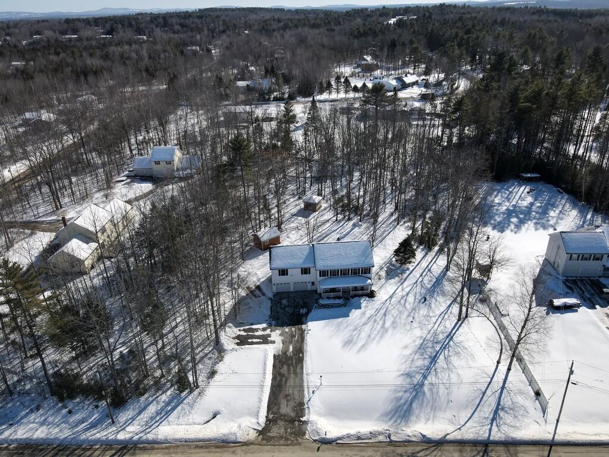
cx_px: 304
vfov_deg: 56.8
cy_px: 228
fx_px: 422
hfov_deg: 71.6
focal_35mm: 24
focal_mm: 4.5
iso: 100
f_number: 2.8
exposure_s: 1/1000
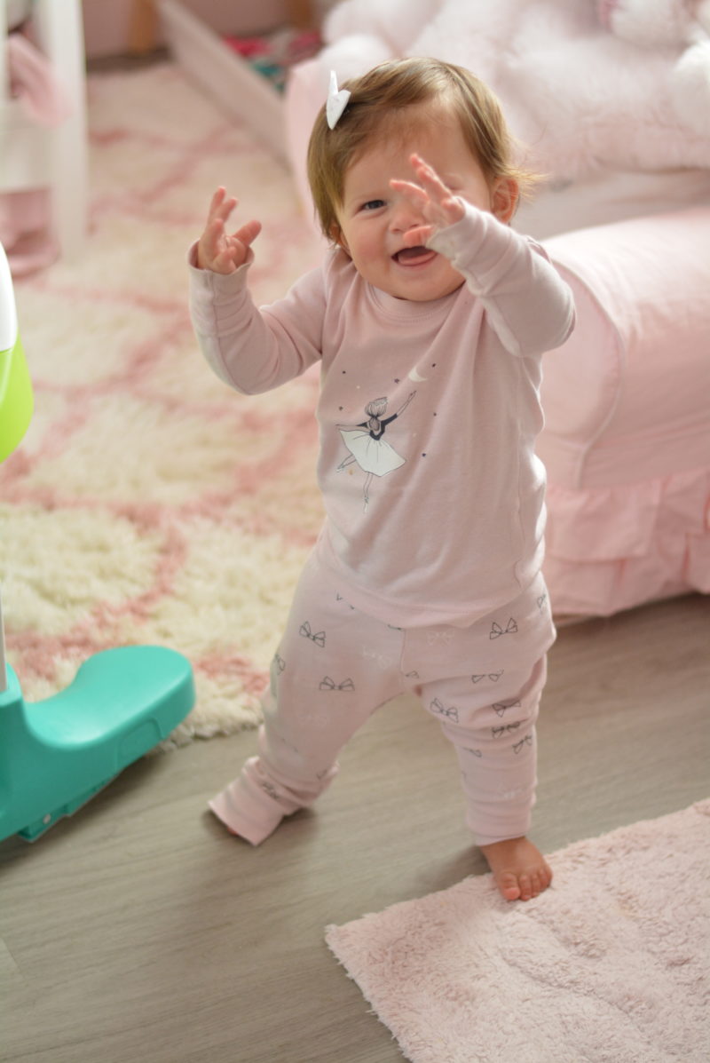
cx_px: 355
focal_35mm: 75
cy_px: 532
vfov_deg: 27.0
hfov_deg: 18.2
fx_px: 2215
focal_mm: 50
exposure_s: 1/250
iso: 1000
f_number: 1.8
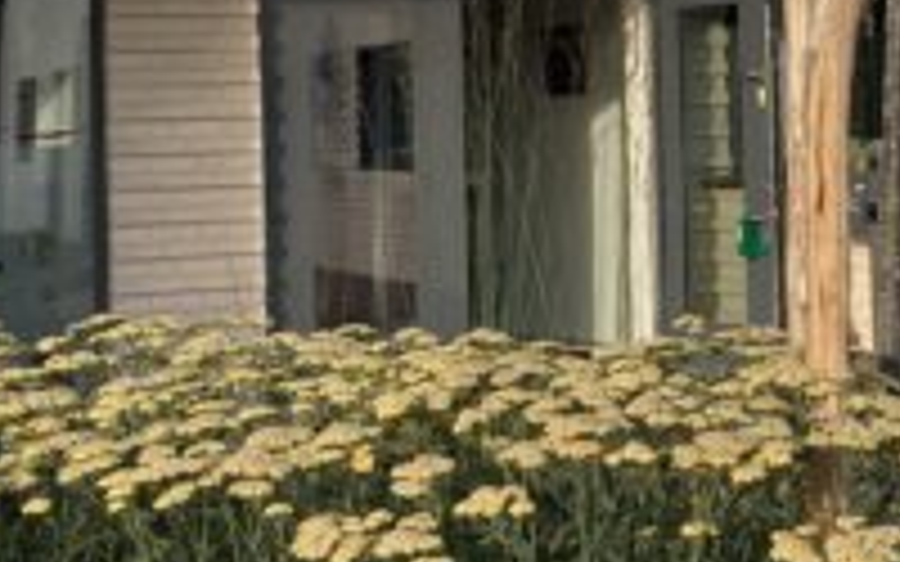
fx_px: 2796
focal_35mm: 114
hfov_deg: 18.1
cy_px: 40
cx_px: 729
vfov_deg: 11.4
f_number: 1.8
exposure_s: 1/842
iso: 20
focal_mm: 3.99
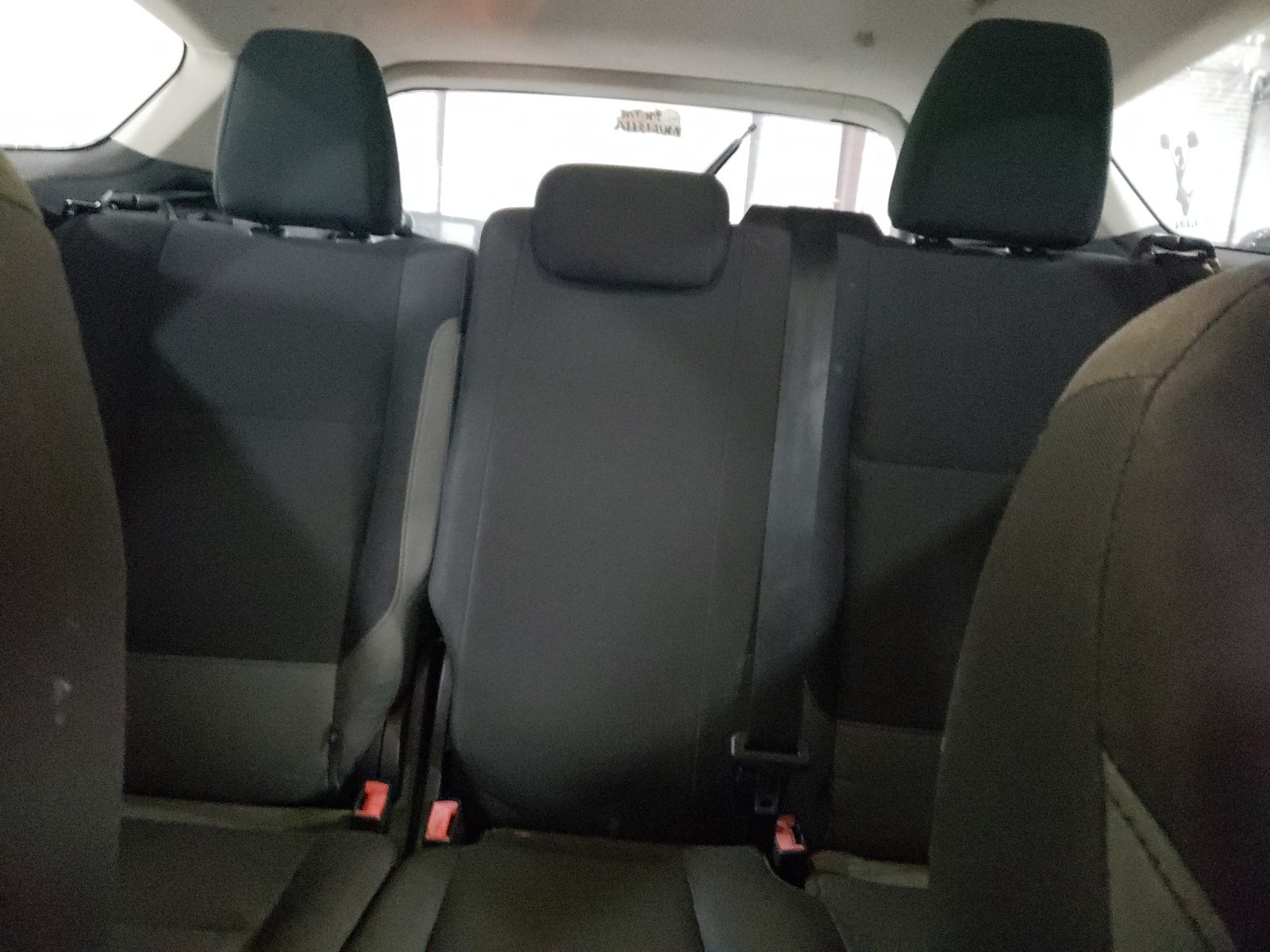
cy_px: 476
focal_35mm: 26
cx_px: 635
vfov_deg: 53.1
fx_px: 954
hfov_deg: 67.3
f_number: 1.5
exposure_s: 1/24
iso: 1113
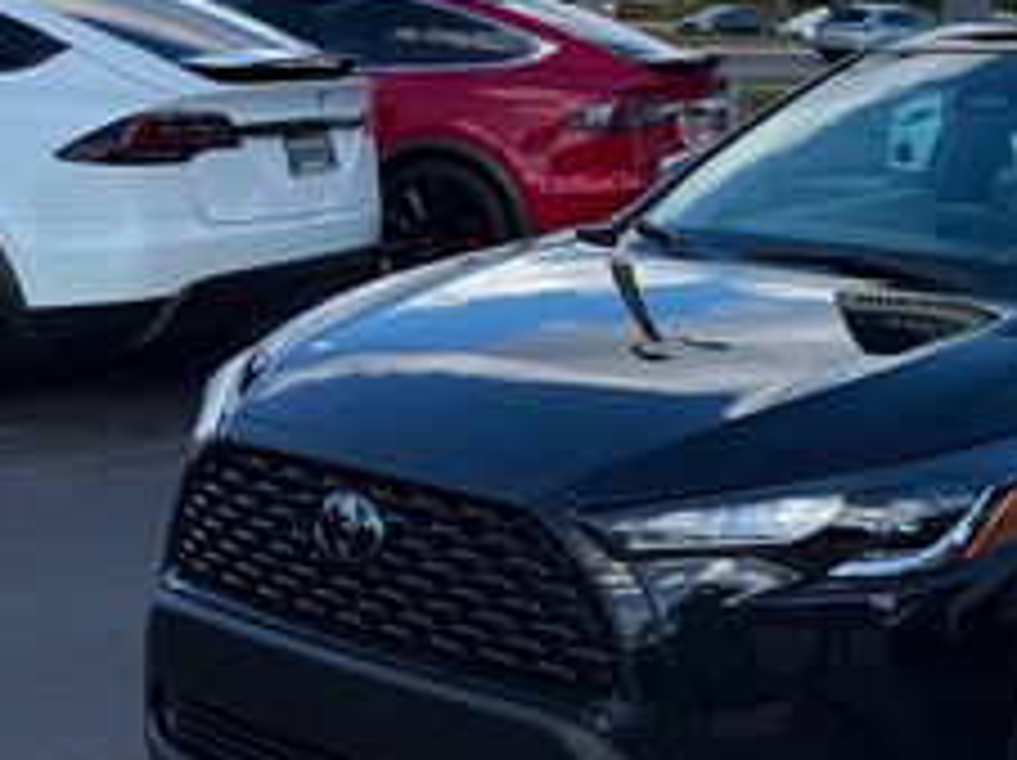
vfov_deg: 21.2
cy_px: 90
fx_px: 1996
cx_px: 972
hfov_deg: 27.3
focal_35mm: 68
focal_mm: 6.76
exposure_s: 1/5714
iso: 80
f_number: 1.78
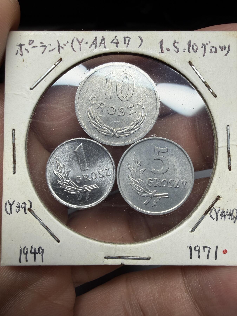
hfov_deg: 53.1
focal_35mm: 26
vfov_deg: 67.3
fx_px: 237
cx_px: 118
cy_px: 158
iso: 40
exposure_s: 1/184
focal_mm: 2.22
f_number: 2.2
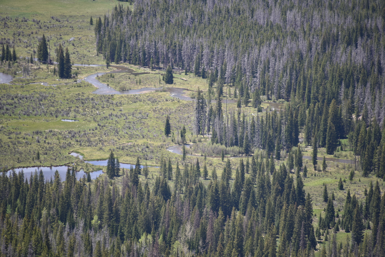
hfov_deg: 6.9
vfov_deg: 4.6
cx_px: 192
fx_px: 3209
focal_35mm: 300
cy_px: 128
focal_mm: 300
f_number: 5.6
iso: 280
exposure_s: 1/640
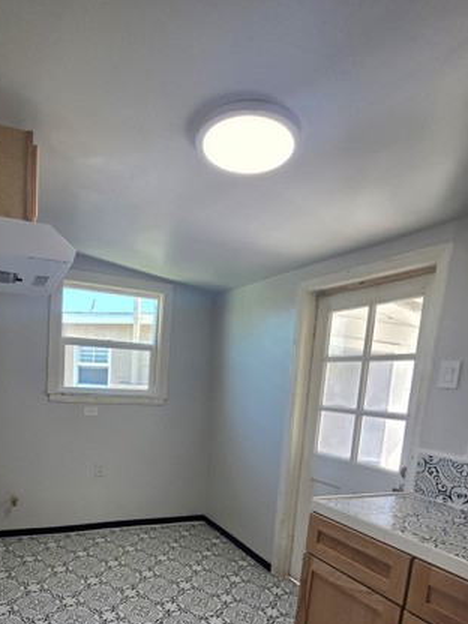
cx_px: 122
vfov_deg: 78.4
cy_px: 429
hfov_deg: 62.5
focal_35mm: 20
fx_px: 361
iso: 80
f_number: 2.2
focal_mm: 2.2
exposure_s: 1/120
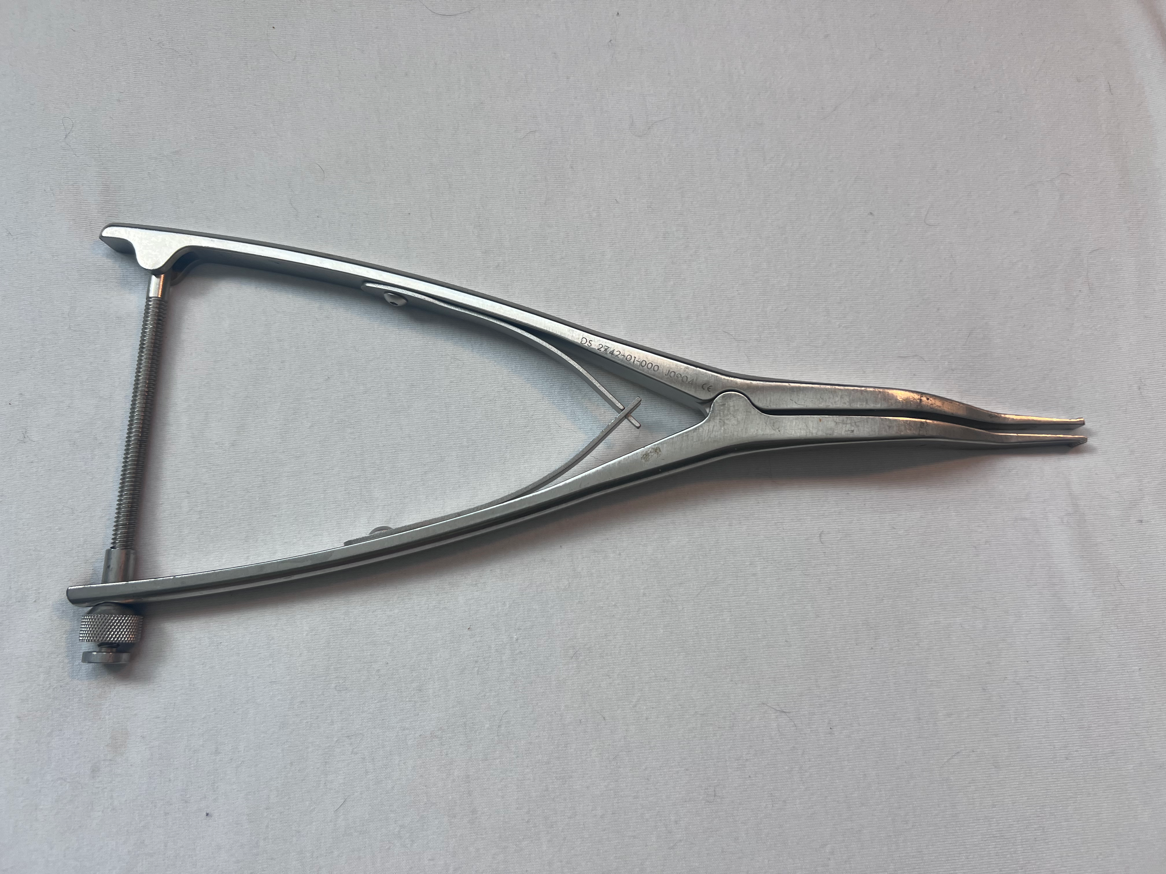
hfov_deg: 67.3
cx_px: 583
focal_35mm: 26
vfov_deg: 53.1
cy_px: 437
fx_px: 876
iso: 50
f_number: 1.5
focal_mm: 5.7
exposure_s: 1/120
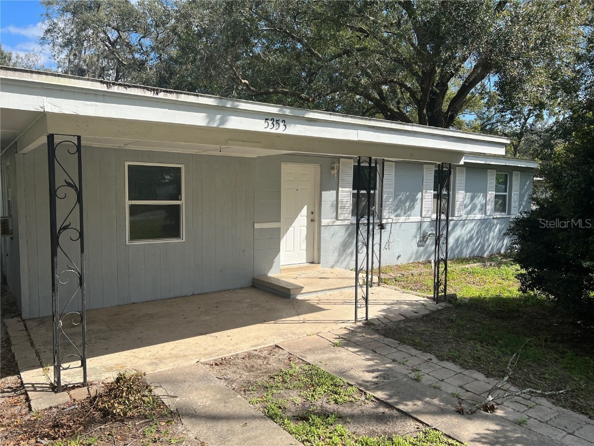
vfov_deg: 53.1
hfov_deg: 67.3
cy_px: 223
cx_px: 297
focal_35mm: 26
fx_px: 446
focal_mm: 5.7
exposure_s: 1/2915
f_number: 1.5
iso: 50
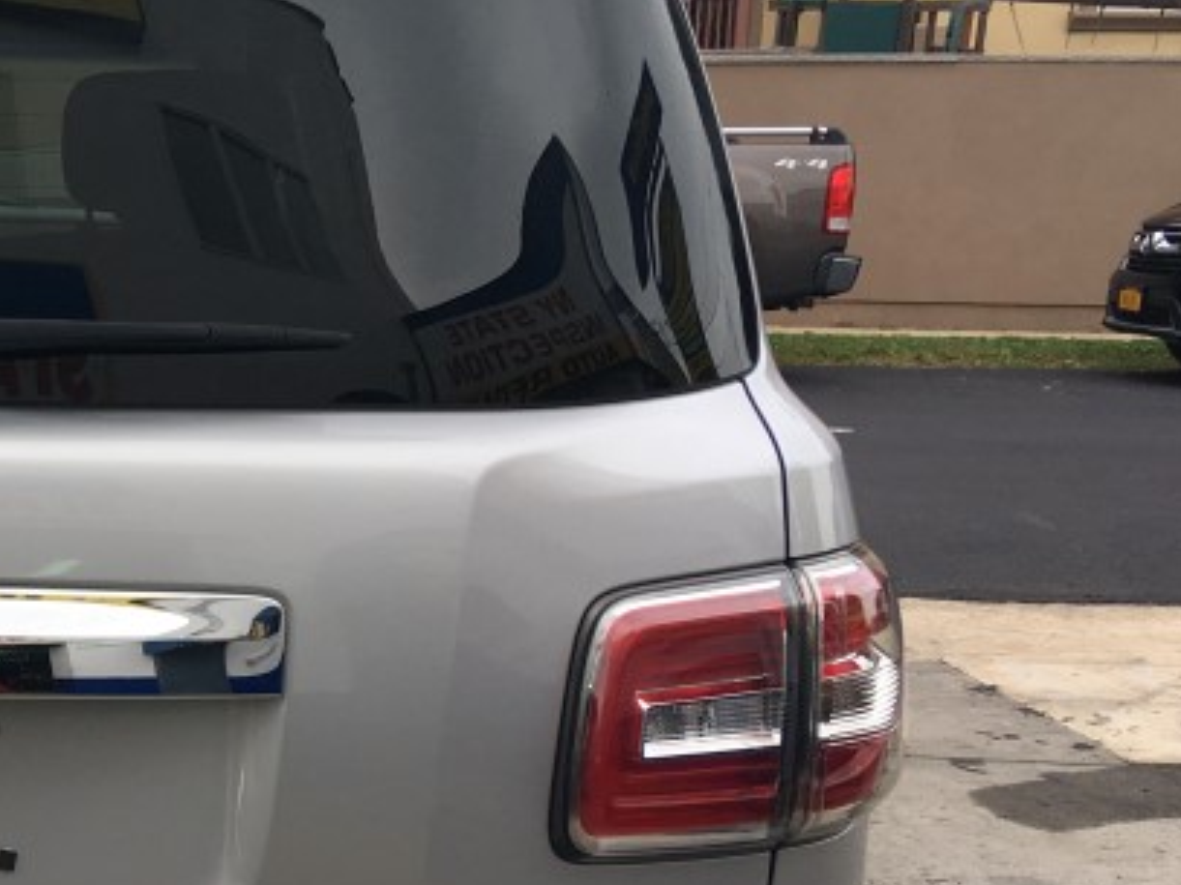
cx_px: -148
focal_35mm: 73
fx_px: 2490
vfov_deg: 20.0
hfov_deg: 24.7
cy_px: 647
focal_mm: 4.15
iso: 25
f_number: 2.2
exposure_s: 1/167
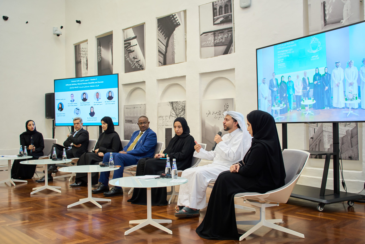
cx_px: 186
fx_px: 385
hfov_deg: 50.7
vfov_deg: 35.1
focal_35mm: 38
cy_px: 121
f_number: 4
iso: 1000
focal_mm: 36
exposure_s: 1/125
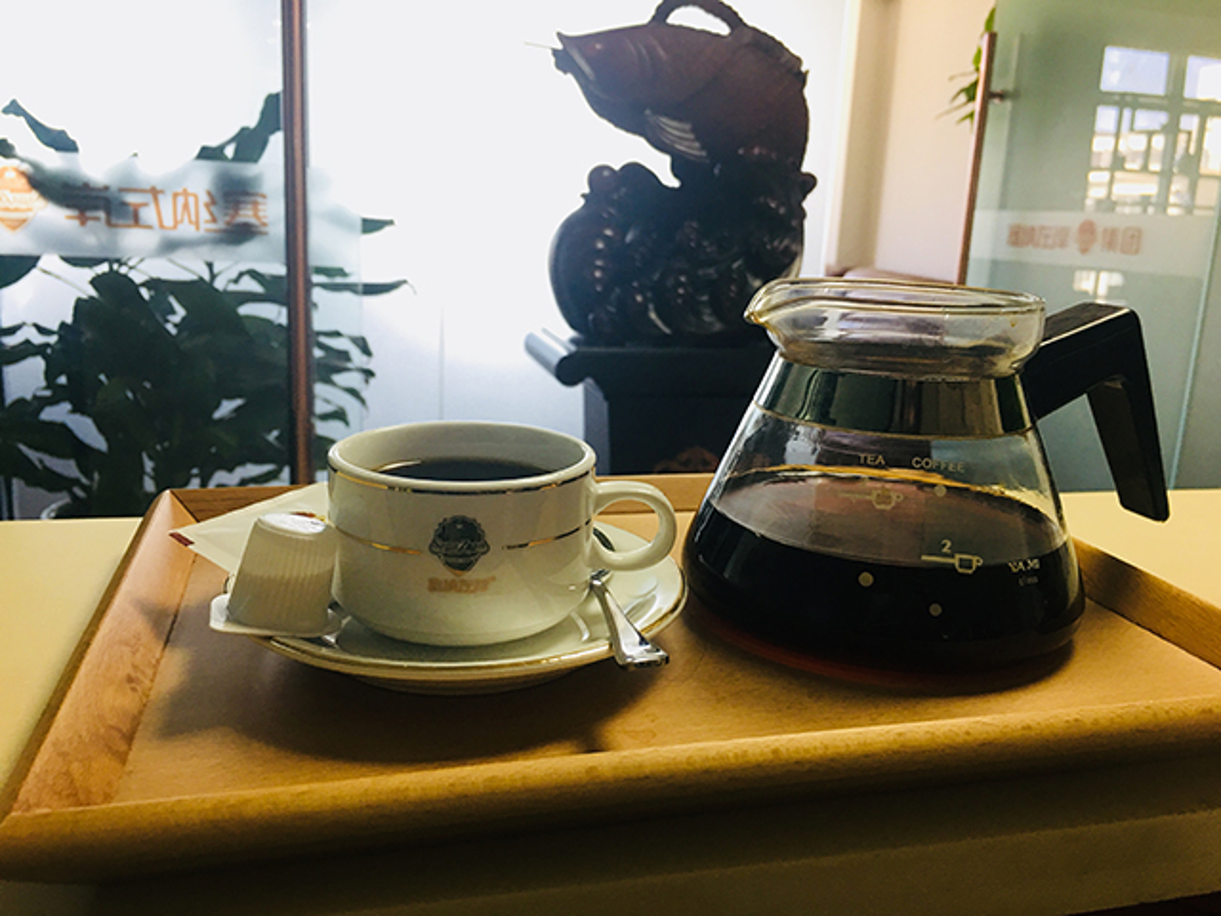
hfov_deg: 61.7
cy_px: 458
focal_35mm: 29
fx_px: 1023
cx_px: 610
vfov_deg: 48.2
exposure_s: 1/17
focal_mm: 4.15
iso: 40
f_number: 2.2
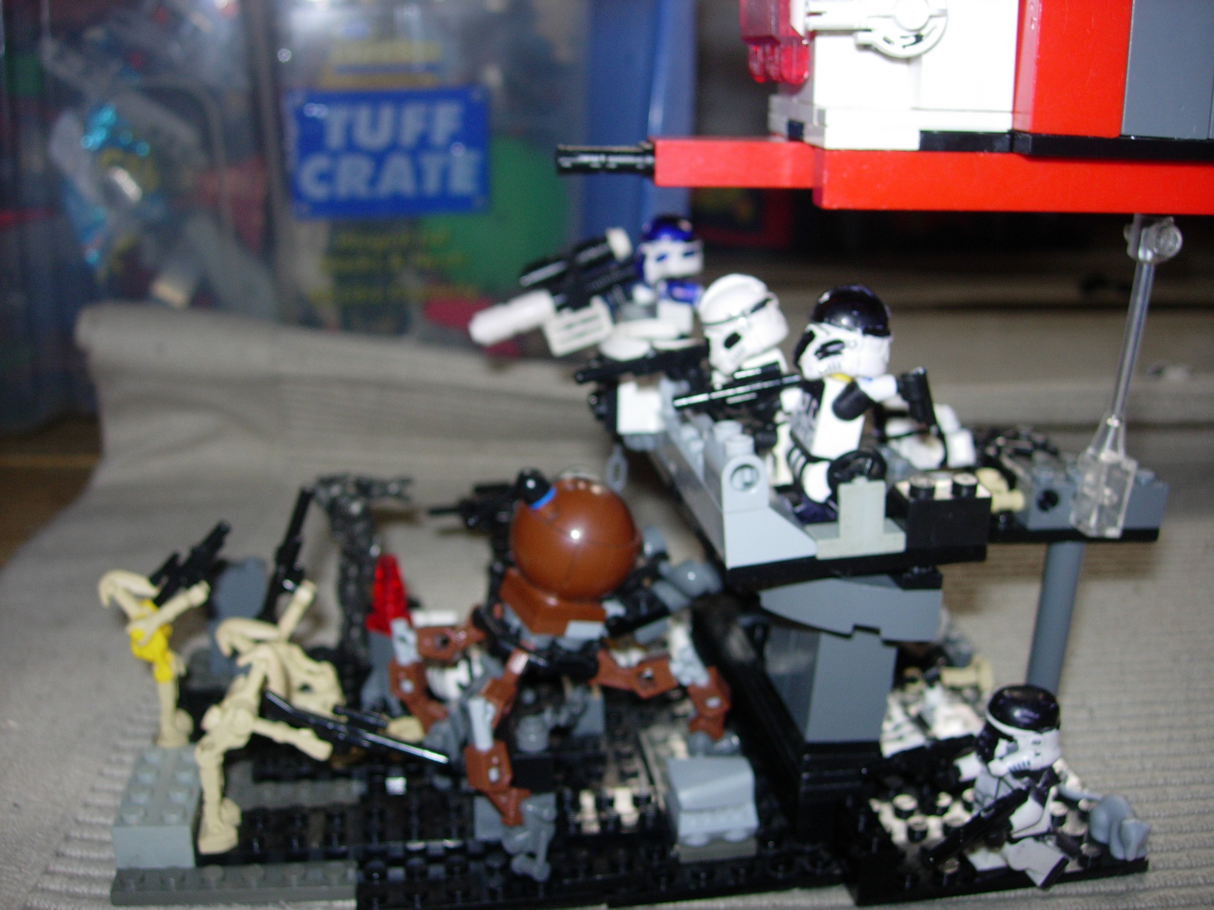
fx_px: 1333
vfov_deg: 37.7
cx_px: 607
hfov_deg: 49.0
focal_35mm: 38
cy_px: 455
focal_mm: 7.8
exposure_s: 1/64
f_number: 2.8
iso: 79
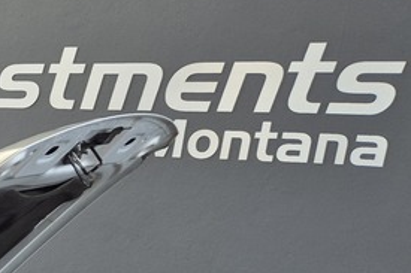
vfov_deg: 14.0
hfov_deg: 18.3
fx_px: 1015
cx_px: -315
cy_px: 455
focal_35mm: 89
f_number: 1.8
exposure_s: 1/180
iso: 50
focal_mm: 5.4
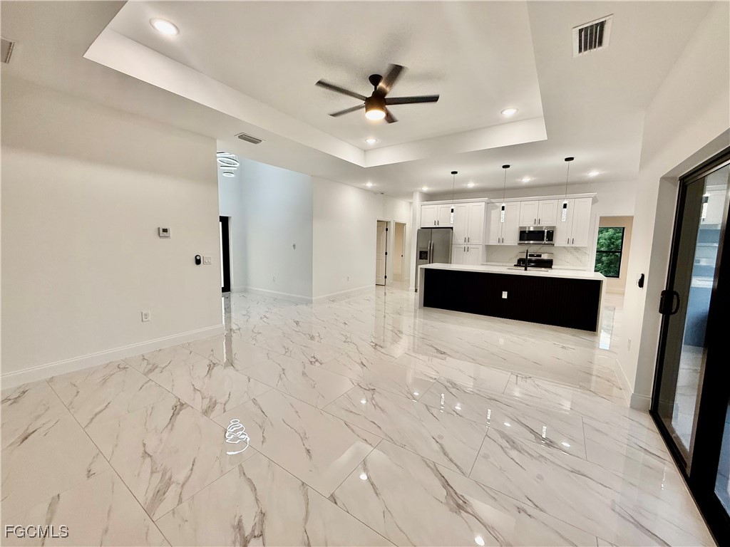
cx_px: 365
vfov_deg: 85.7
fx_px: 295
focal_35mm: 14
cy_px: 274
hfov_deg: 102.1
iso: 125
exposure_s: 1/120
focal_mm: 2.22
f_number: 2.2
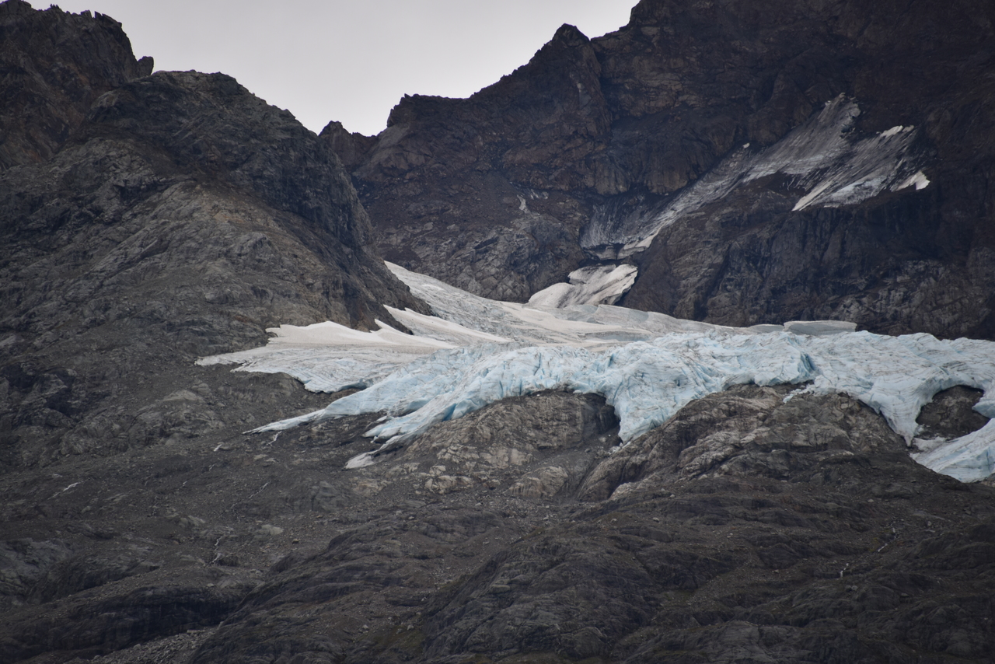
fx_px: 8293
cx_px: 498
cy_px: 332
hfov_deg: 6.9
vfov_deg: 4.6
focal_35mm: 300
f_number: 5.6
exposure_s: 1/640
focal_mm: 300
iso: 200
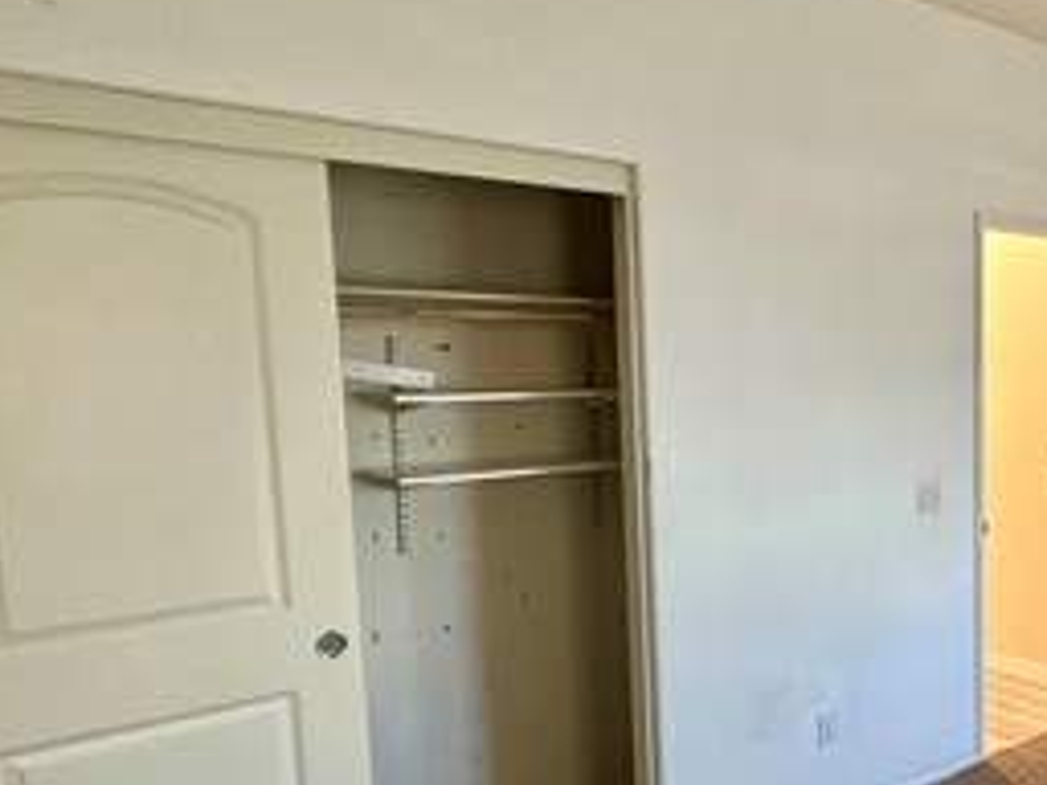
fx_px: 1059
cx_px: 1006
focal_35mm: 35
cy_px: 462
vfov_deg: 40.6
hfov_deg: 45.8
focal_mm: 2.22
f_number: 2.2
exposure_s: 1/60
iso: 200
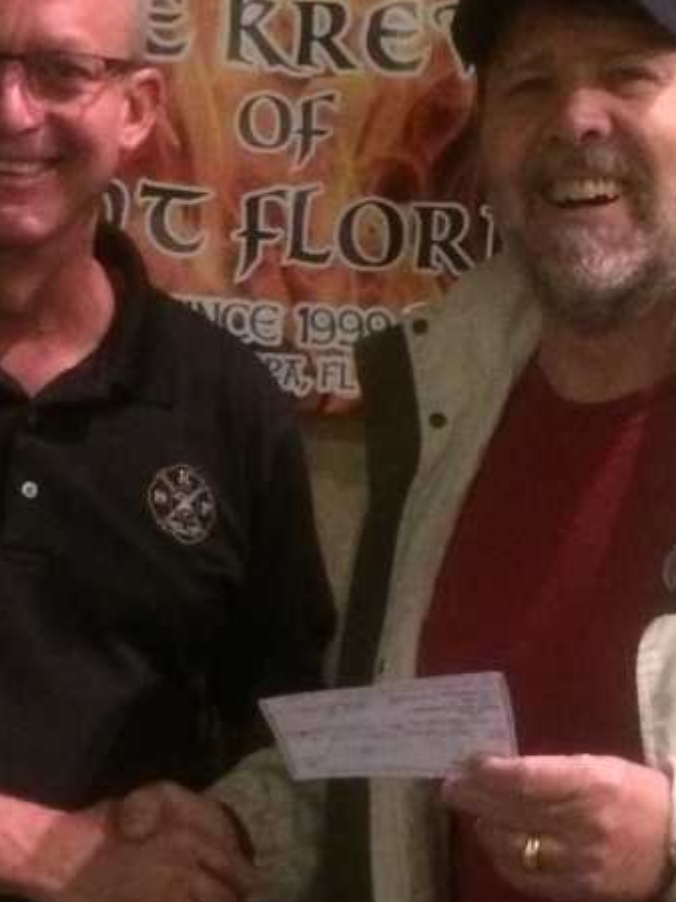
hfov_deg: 16.7
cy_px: 598
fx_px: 2294
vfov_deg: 22.2
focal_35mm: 88
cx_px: 413
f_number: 2.2
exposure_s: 1/15
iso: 500
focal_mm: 4.15
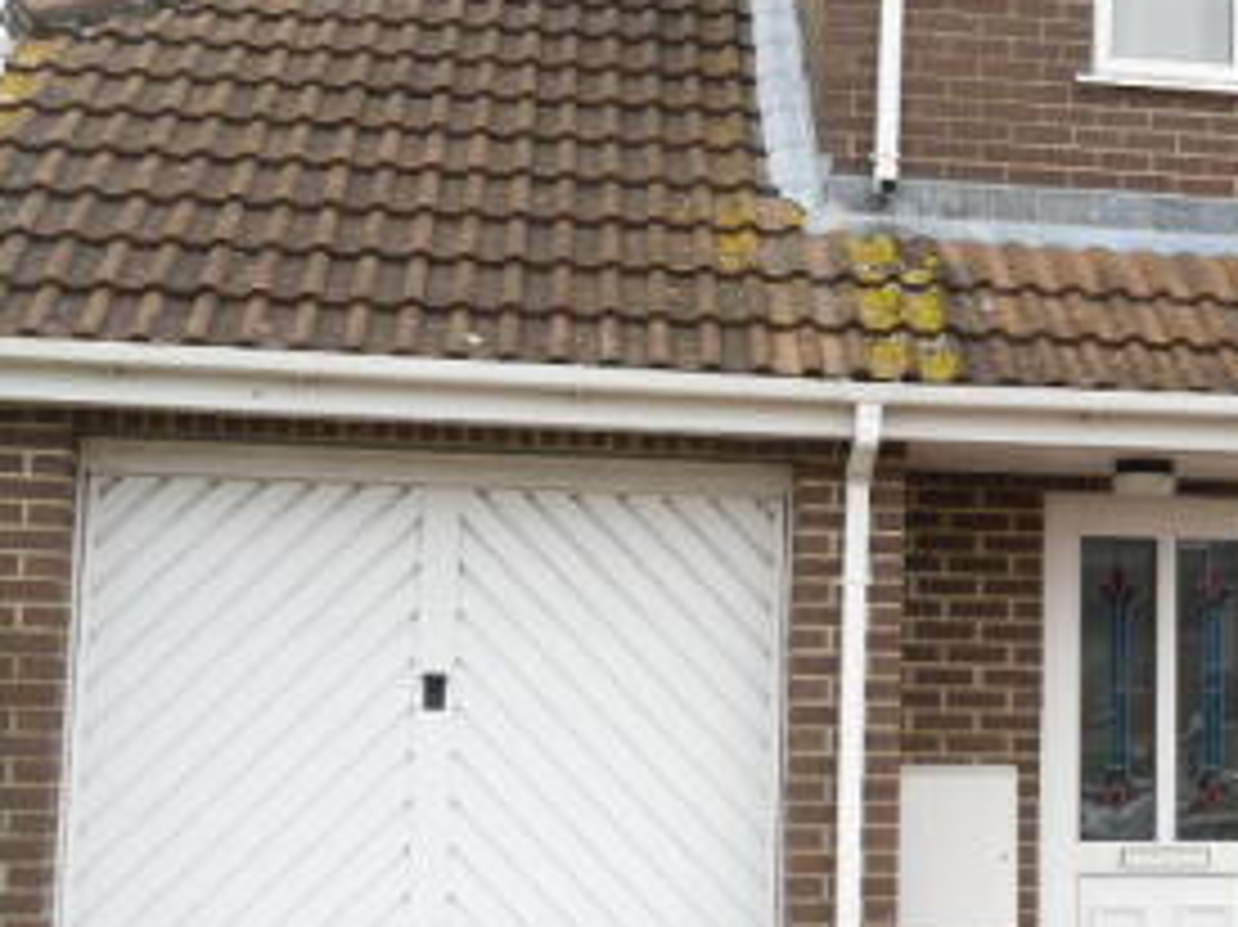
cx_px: 1240
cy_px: 344
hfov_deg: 25.7
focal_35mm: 72
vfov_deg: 20.4
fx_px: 2574
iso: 80
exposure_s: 1/90
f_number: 2.8
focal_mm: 6
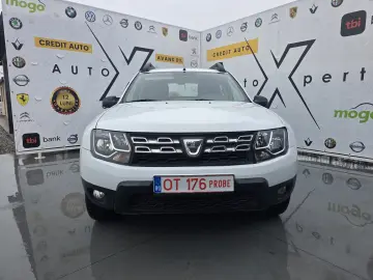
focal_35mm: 23
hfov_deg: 73.9
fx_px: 248
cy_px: 140
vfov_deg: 58.9
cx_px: 186
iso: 80
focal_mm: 6.3
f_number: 1.7
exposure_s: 1/1677
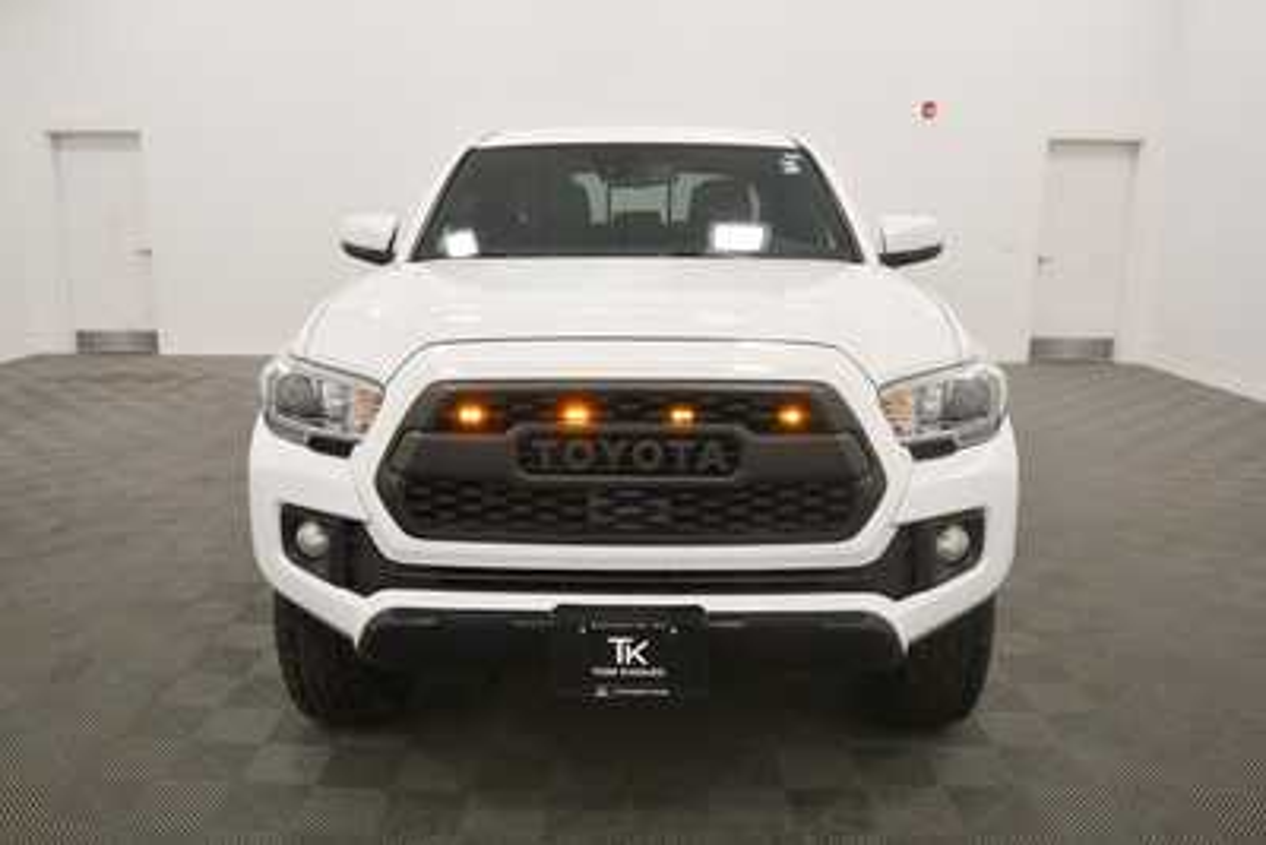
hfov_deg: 65.5
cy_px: 422
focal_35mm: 28
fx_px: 985
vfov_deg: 46.4
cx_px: 633
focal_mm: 19
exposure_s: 1/250
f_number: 5.6
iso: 800
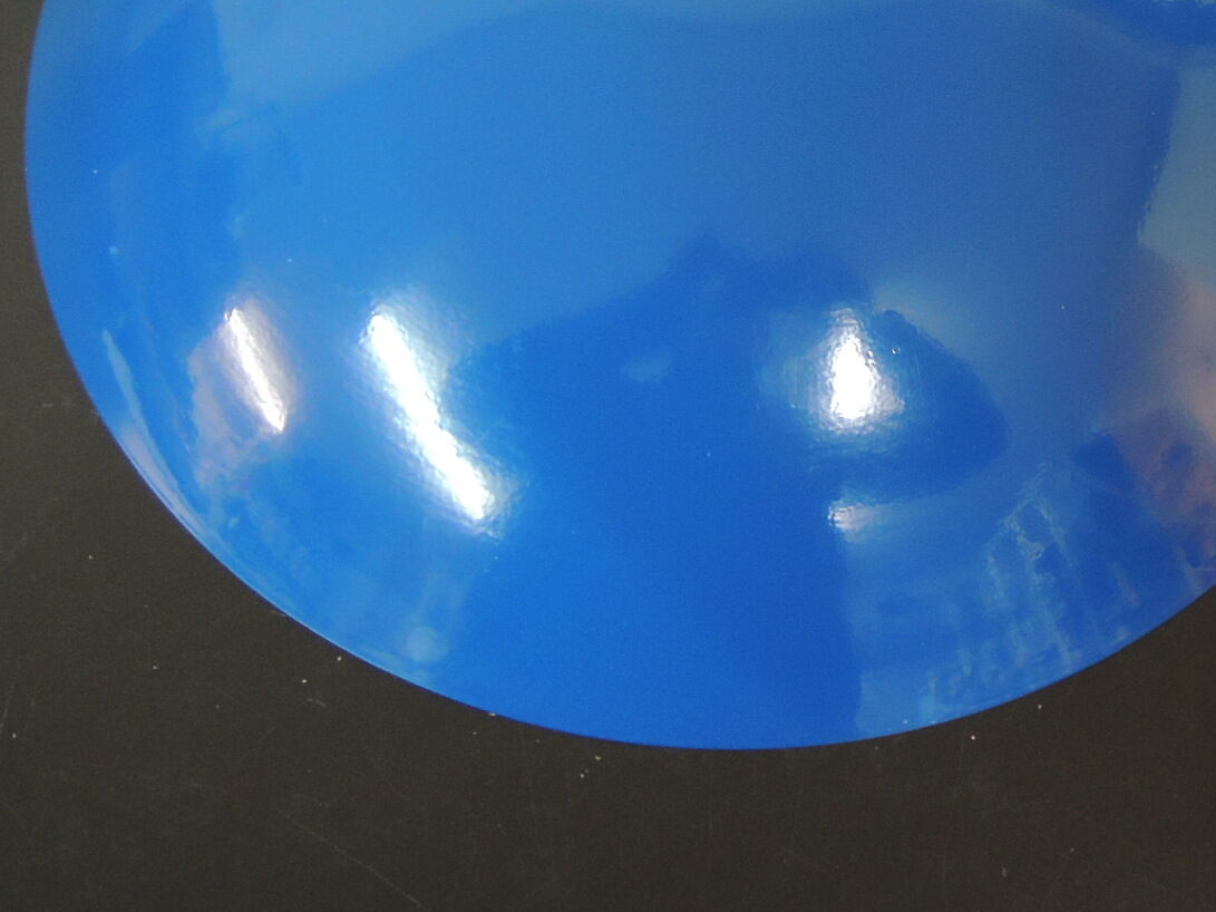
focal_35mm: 50
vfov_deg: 27.8
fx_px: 1756
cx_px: 927
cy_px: 48
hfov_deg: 37.2
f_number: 2.8
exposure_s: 1/13
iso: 400
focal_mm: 4.3
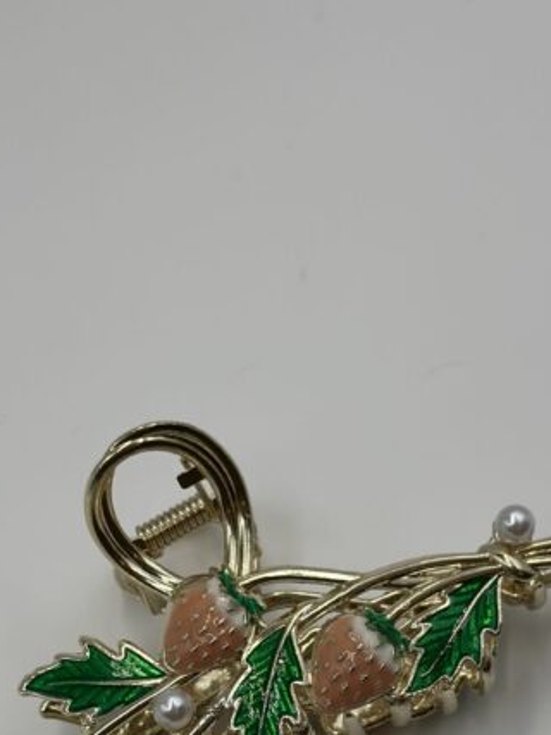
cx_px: 303
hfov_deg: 16.4
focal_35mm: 90
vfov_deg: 21.3
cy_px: 673
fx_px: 1911
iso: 100
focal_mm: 6.86
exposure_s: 1/2890
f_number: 1.78
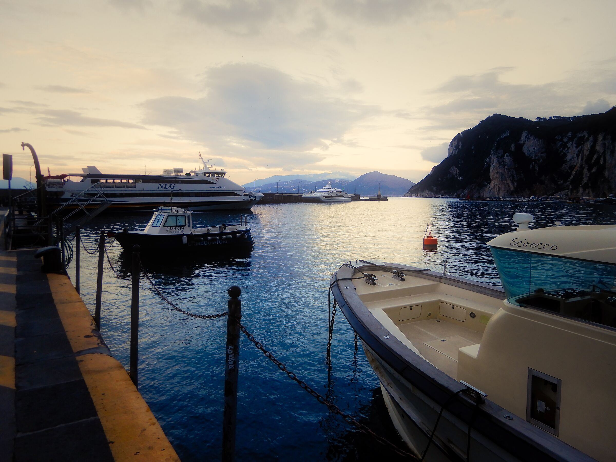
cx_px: 308
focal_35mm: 24
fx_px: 427
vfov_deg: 56.8
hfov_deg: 71.6
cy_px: 231
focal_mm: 4.3
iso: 80
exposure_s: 1/125
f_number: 3.4
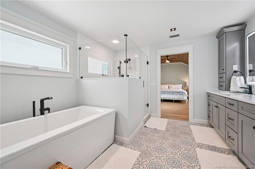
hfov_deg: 104.3
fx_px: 99
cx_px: 128
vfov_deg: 81.1
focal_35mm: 14
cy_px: 84
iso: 640
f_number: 8
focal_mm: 14
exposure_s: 1/125
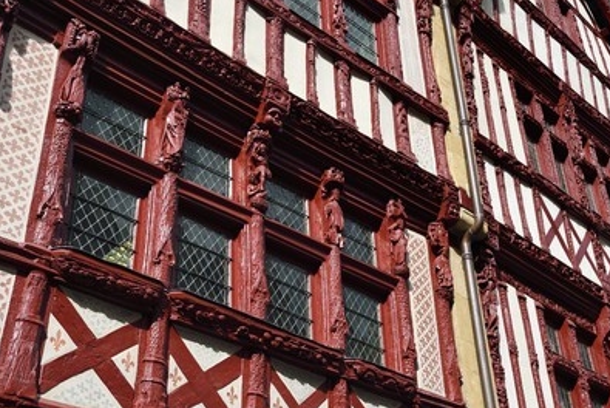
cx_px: 312
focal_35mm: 51
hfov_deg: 38.9
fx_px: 865
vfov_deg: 26.5
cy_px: 206
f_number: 13
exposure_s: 1/160
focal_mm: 48
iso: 200
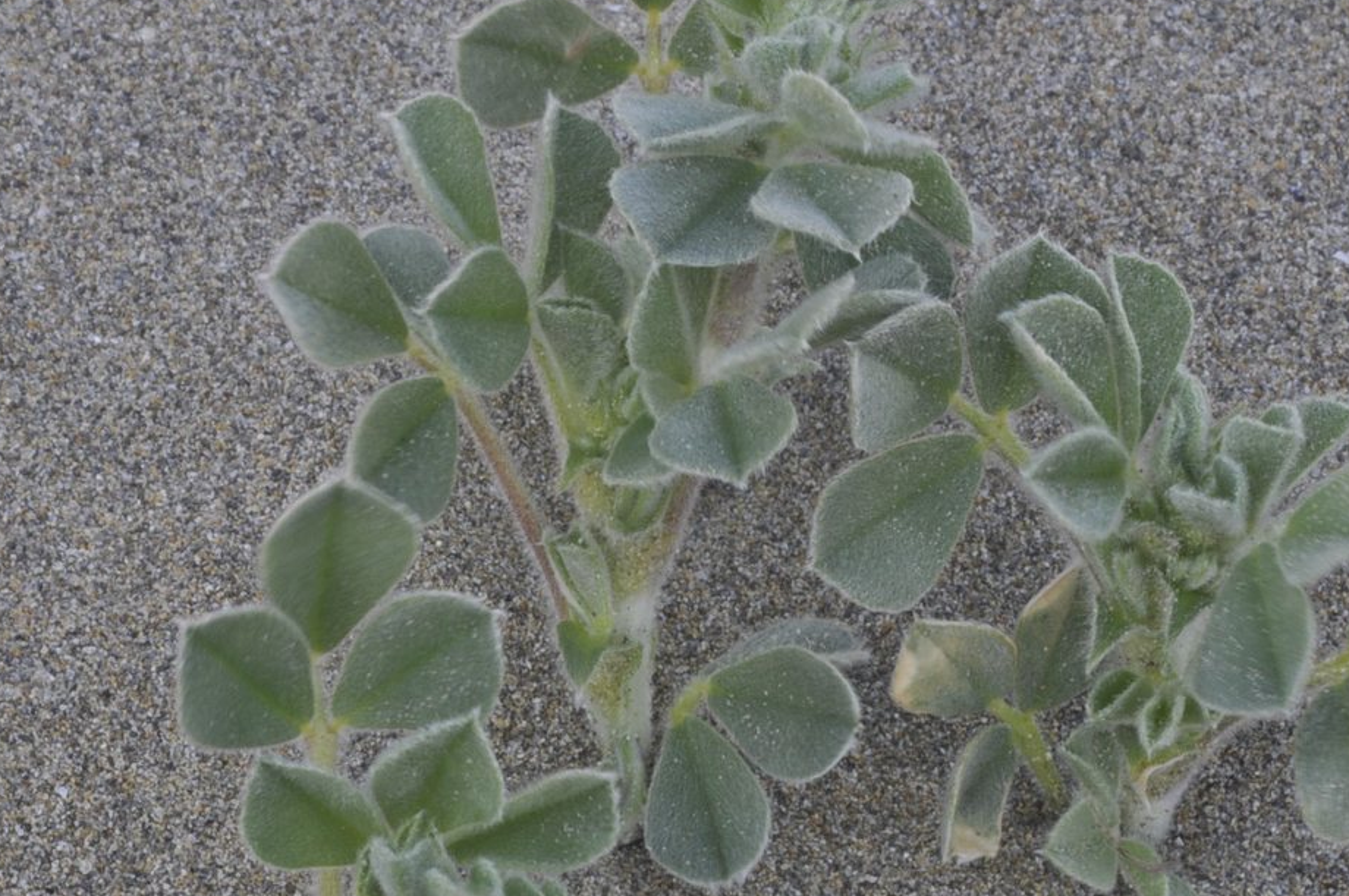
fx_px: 10250
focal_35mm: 274
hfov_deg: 7.5
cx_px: 732
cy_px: 432
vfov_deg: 5.0
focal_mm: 105
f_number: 29
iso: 200
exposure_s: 1/15
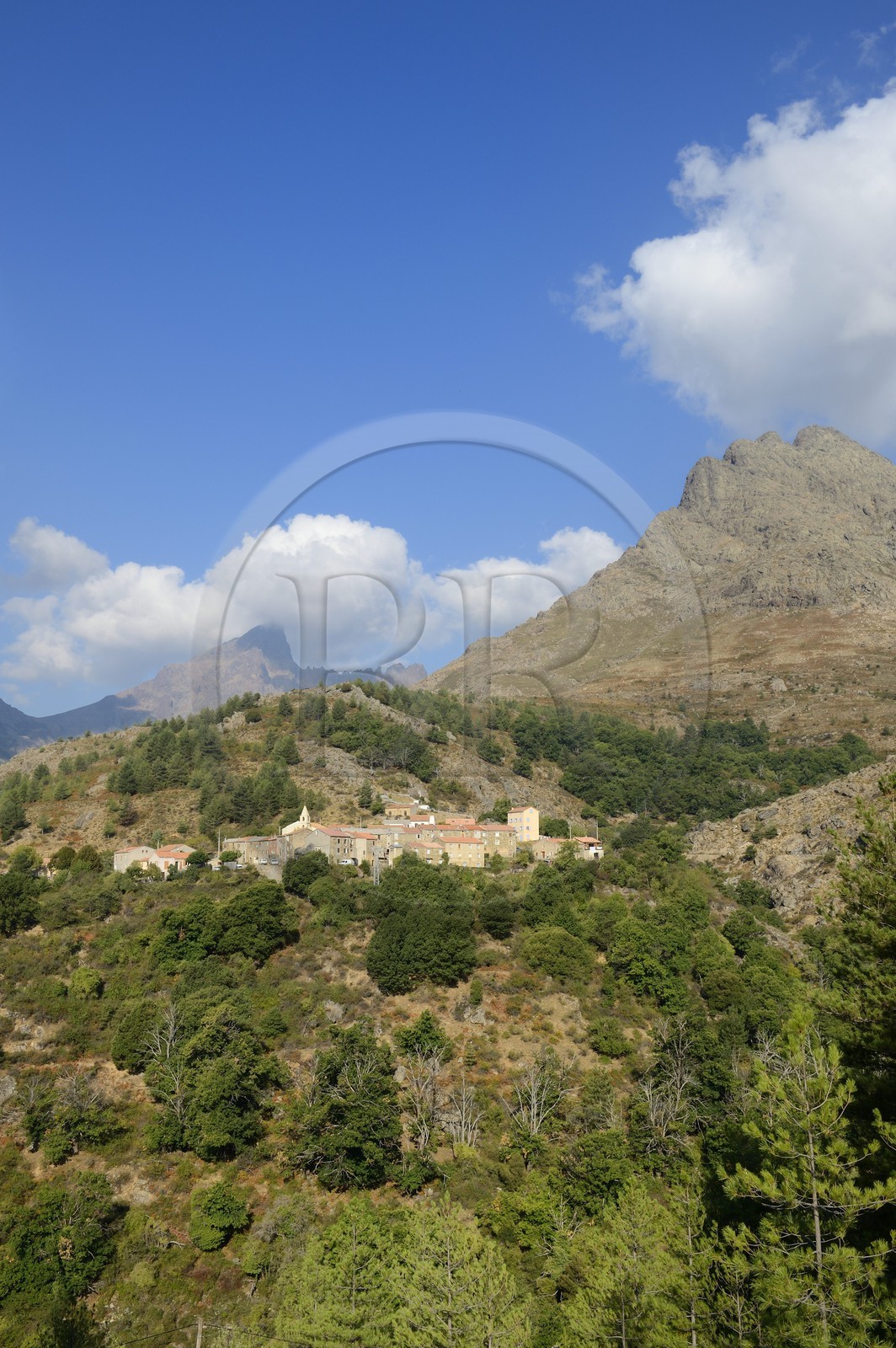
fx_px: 1197
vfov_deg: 58.8
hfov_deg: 41.0
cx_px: 448
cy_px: 674
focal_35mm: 32
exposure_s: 1/250
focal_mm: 32
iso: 200
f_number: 13
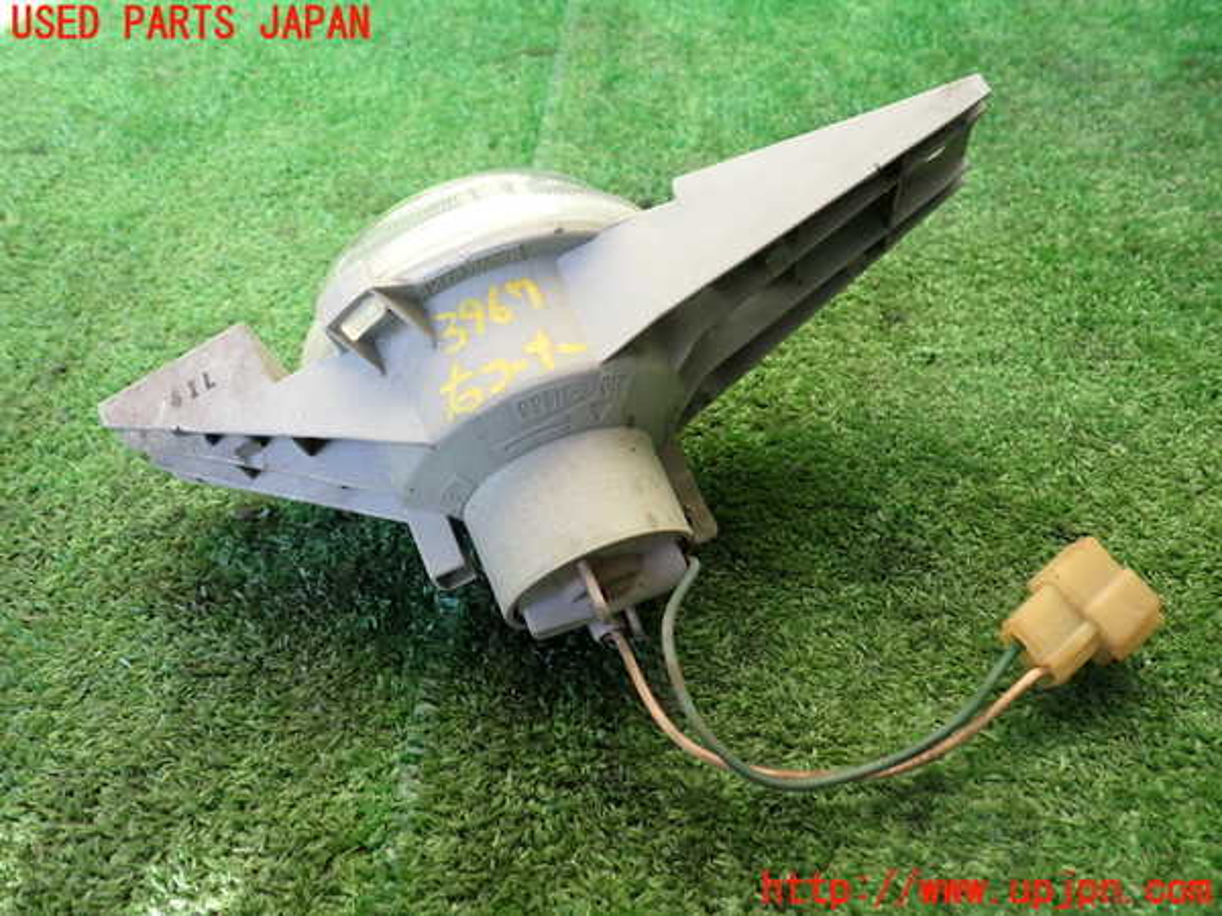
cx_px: 611
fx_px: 1059
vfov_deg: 46.8
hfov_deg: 60.0
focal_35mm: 30
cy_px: 458
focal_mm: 5.4
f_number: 2.3
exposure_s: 1/125
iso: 200
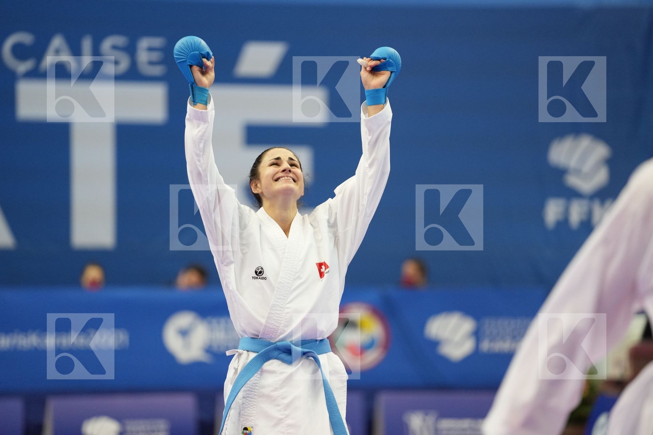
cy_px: 218
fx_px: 3627
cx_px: 326
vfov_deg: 6.9
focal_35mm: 200
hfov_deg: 10.3
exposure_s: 1/1000
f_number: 2.8
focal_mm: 200
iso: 2500
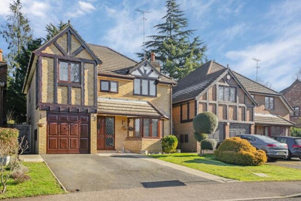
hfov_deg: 58.7
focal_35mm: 32
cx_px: 150
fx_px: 268
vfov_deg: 41.2
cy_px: 100
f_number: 11
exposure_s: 1/250
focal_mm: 32
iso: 640
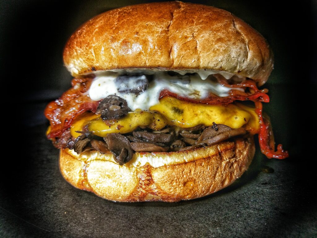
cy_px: 119
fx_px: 238
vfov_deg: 53.1
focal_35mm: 26
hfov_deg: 67.3
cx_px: 158
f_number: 1.8
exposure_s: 1/60
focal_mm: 4.58
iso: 160
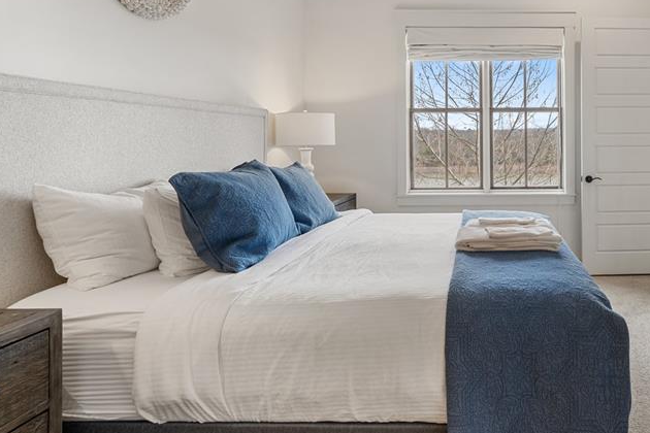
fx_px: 469
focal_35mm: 26
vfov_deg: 48.6
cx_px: 506
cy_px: 140
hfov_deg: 64.2
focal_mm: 16
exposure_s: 1/2.5
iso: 100
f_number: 8
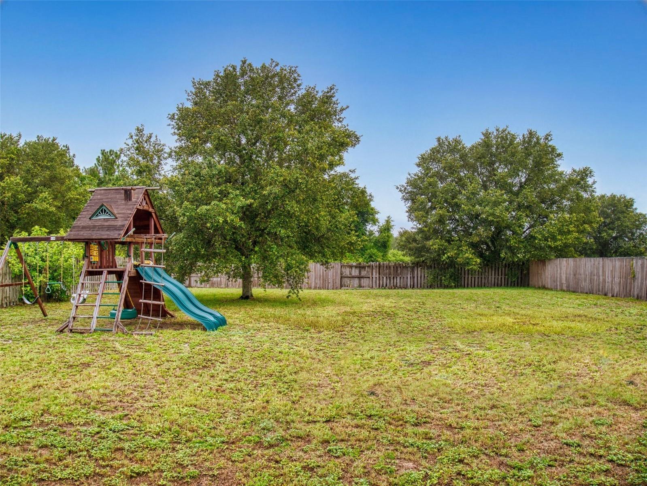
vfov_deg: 49.8
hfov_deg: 63.4
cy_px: 243
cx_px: 324
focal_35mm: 28
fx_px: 524
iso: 400
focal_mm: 14
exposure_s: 1/60
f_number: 8
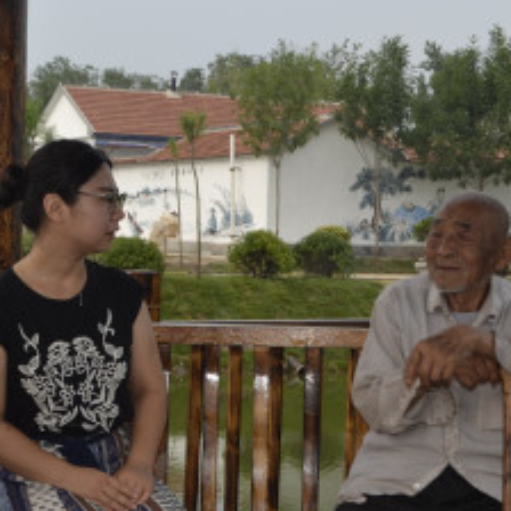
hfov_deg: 20.8
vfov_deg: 21.1
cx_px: 73
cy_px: 290
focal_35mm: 82
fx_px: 1370
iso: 100
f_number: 6.3
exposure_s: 1/200
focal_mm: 24
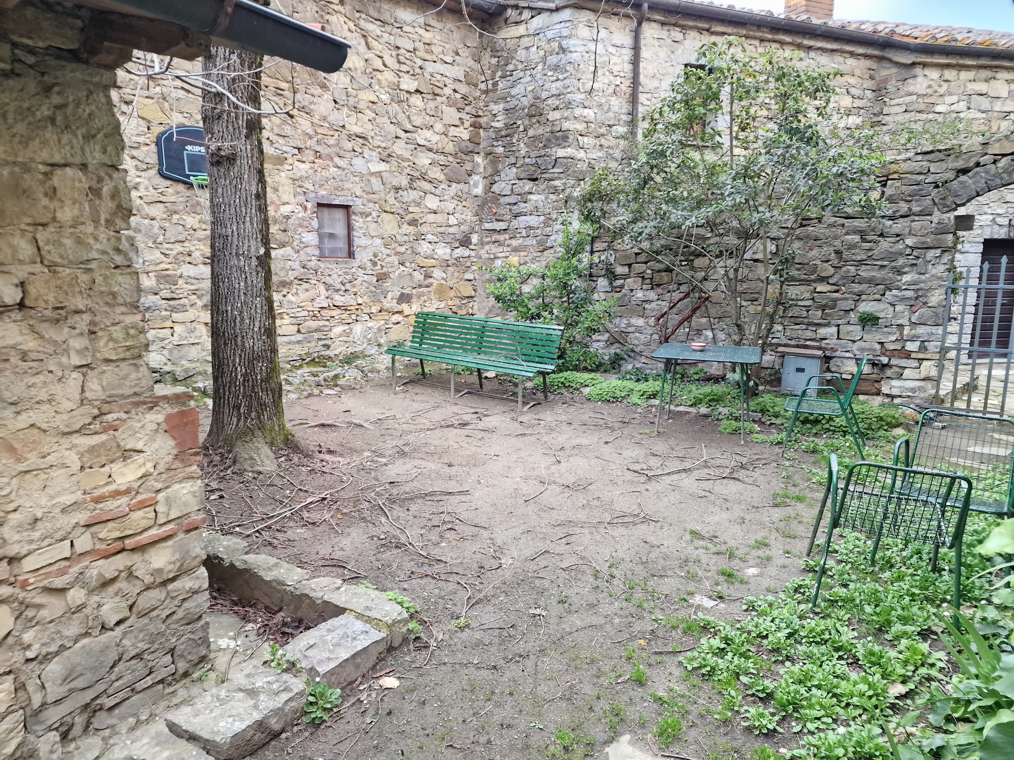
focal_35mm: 23
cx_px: 507
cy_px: 380
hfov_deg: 73.9
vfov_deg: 58.9
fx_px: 674
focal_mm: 6.4
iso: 500
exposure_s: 1/120
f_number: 1.8
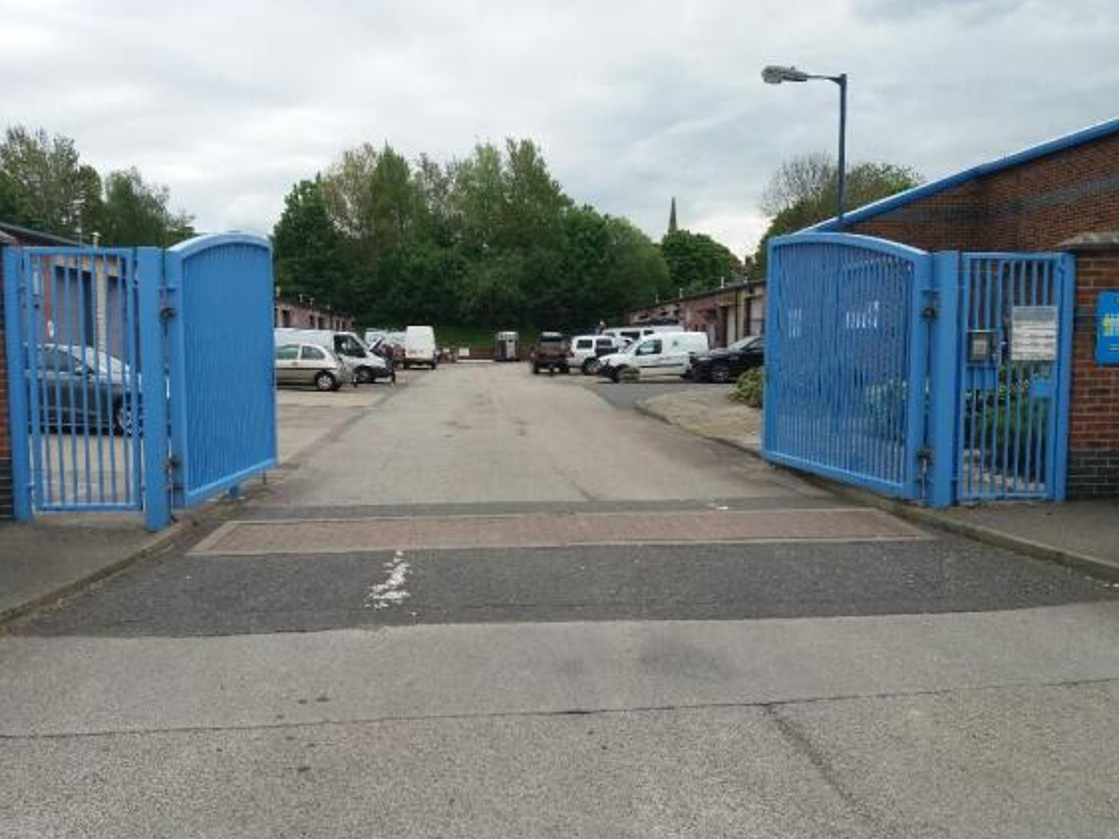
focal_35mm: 29
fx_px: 937
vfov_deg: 48.2
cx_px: 544
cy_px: 424
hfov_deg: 61.7
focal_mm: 3.7
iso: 64
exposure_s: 1/1018
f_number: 1.9
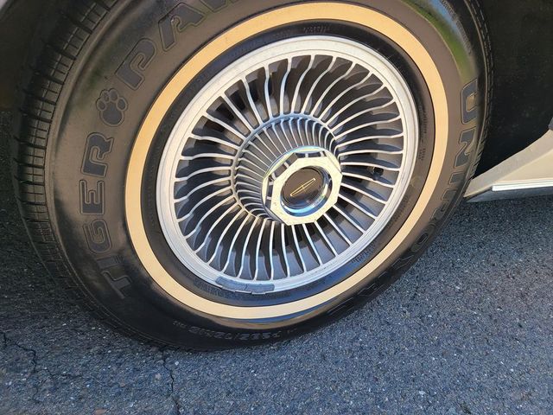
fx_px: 415
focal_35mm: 26
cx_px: 276
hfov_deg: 67.3
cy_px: 208
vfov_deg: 53.1
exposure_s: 1/278
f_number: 1.8
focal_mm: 5.4
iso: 40
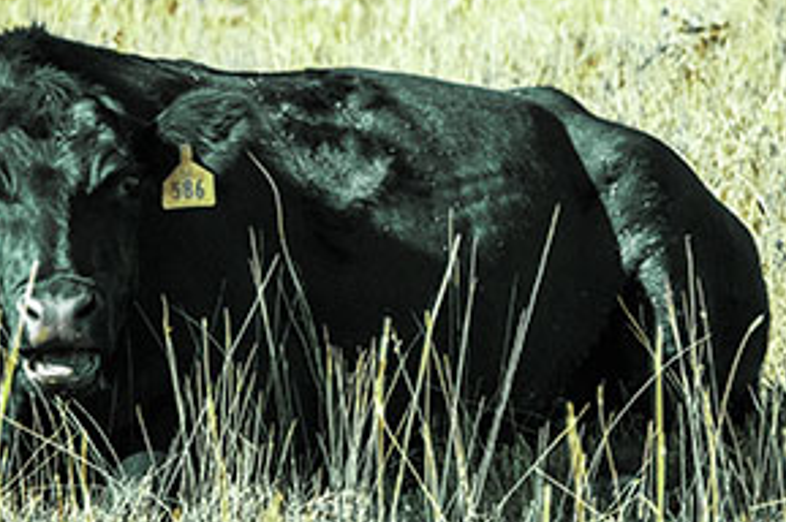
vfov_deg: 0.7
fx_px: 45318
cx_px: 383
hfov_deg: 1.0
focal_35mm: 2078
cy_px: 300
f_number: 13
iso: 3600
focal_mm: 1200
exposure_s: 1/1250
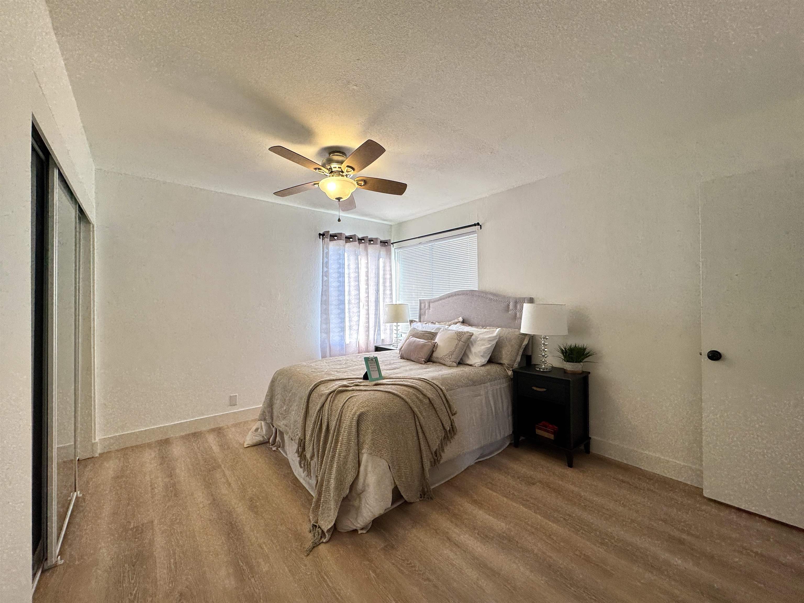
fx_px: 325
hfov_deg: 102.1
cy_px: 302
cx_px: 402
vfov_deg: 85.7
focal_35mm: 14
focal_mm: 2.22
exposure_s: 1/120
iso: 64
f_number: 2.2
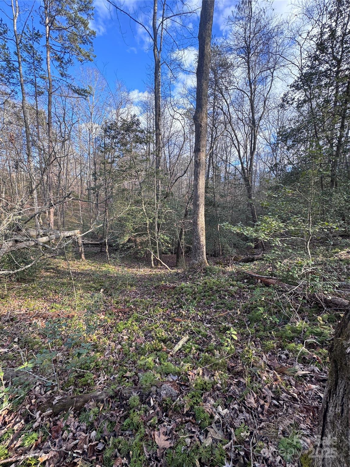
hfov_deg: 85.7
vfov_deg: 102.1
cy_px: 234
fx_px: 189
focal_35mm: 14
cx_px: 175
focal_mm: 2.22
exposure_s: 1/144
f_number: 2.2
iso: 40
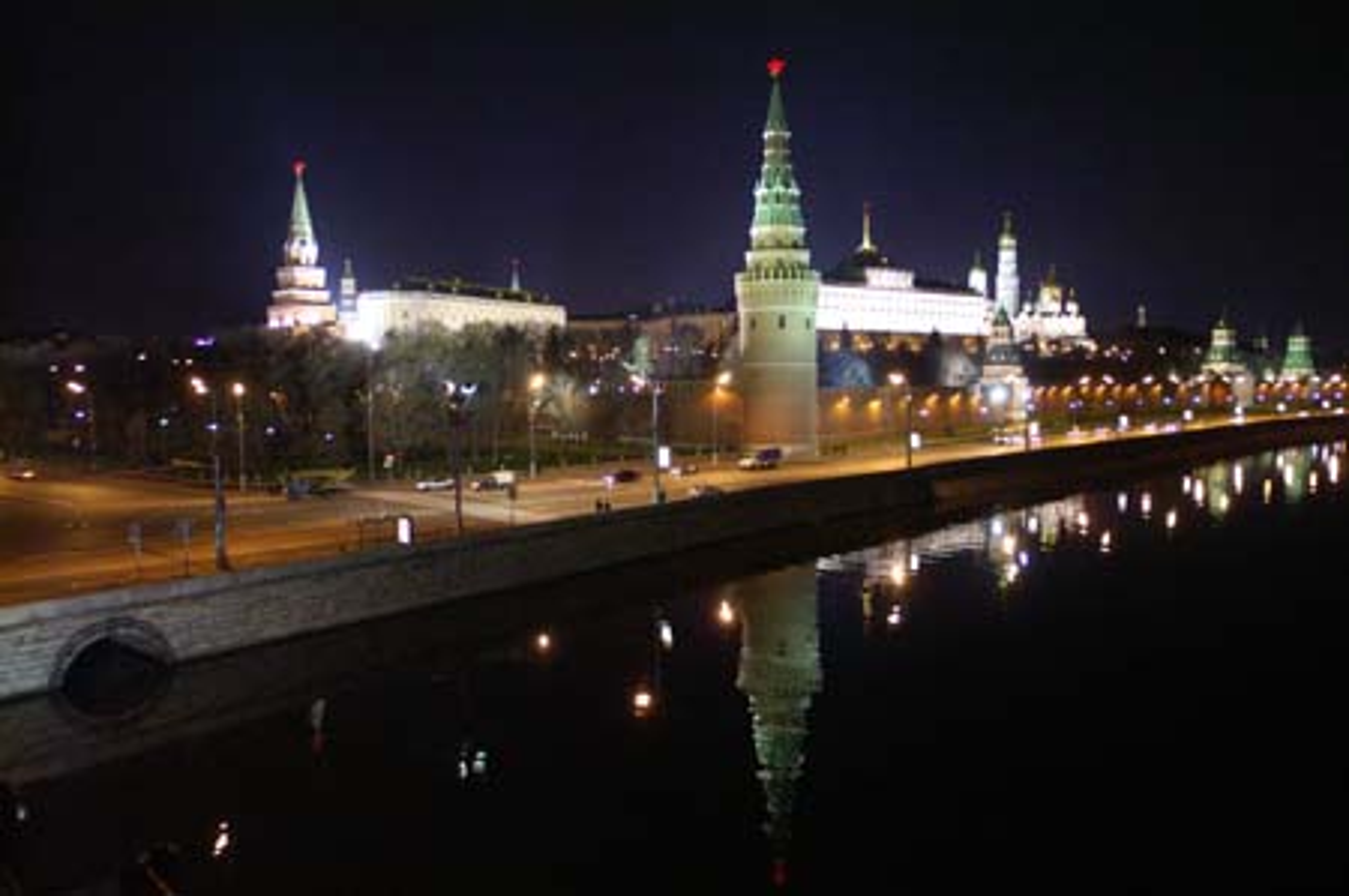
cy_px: 448
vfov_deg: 50.3
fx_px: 954
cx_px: 674
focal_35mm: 26
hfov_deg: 70.5
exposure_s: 1/25
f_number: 2.8
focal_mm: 17
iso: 1600
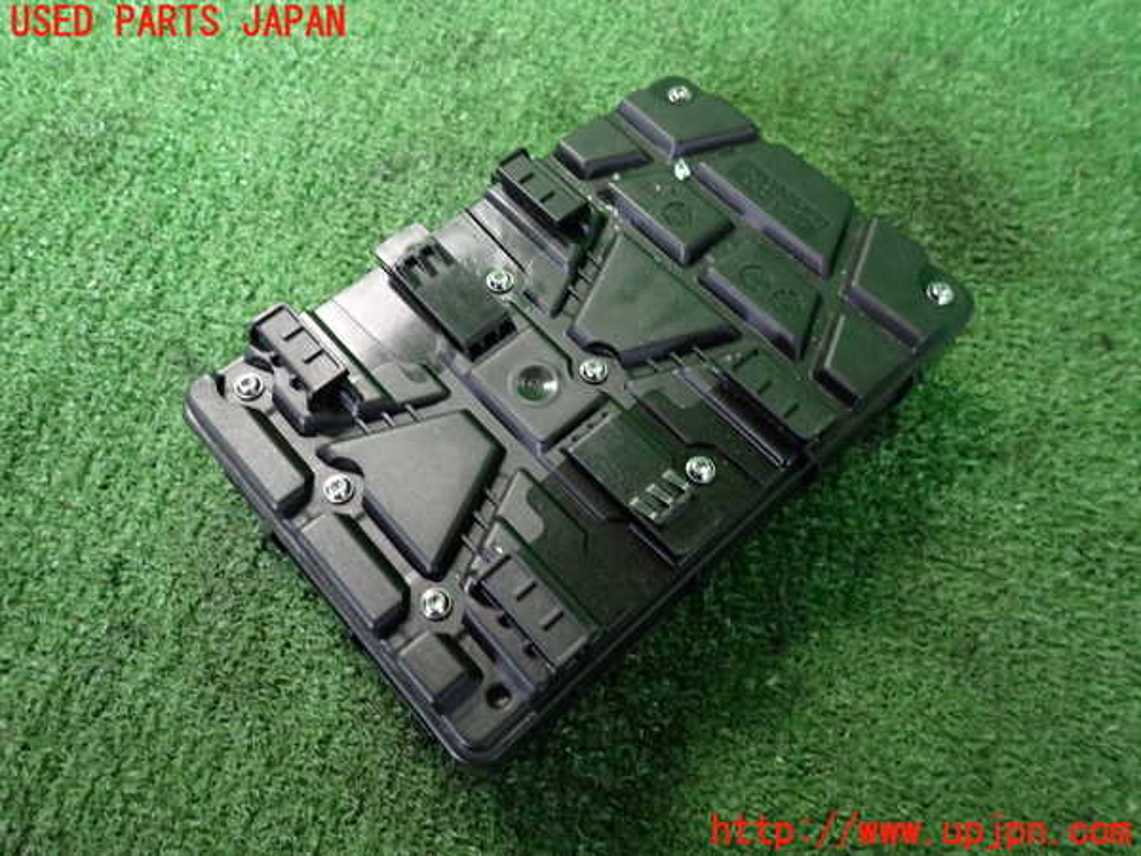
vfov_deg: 54.9
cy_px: 428
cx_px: 570
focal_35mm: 25
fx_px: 824
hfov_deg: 69.4
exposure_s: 1/30
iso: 500
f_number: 2
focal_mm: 4.5
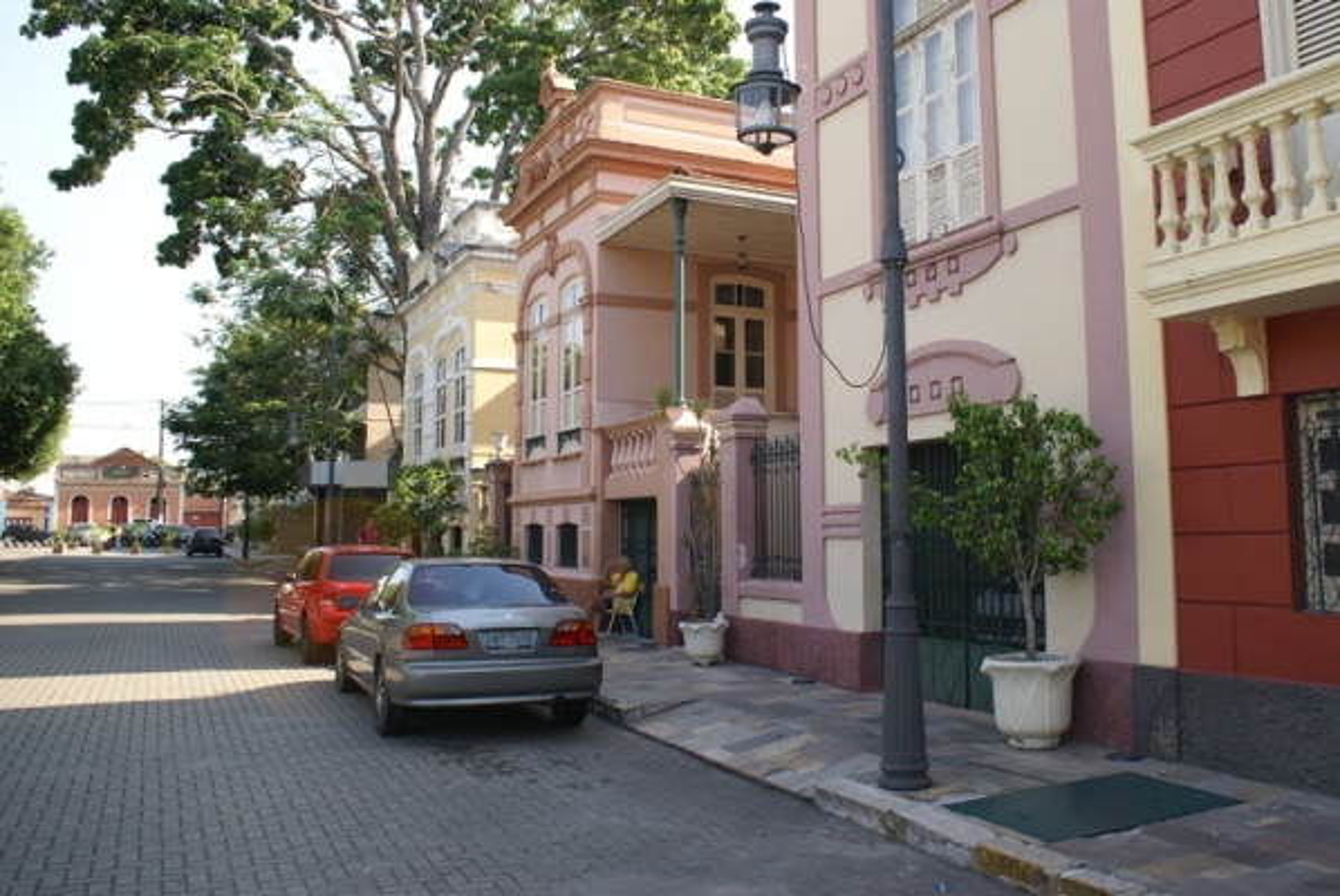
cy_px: 448
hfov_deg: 61.9
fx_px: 1118
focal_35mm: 30
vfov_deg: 43.7
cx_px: 670
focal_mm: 20
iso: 100
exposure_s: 1/200
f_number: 5
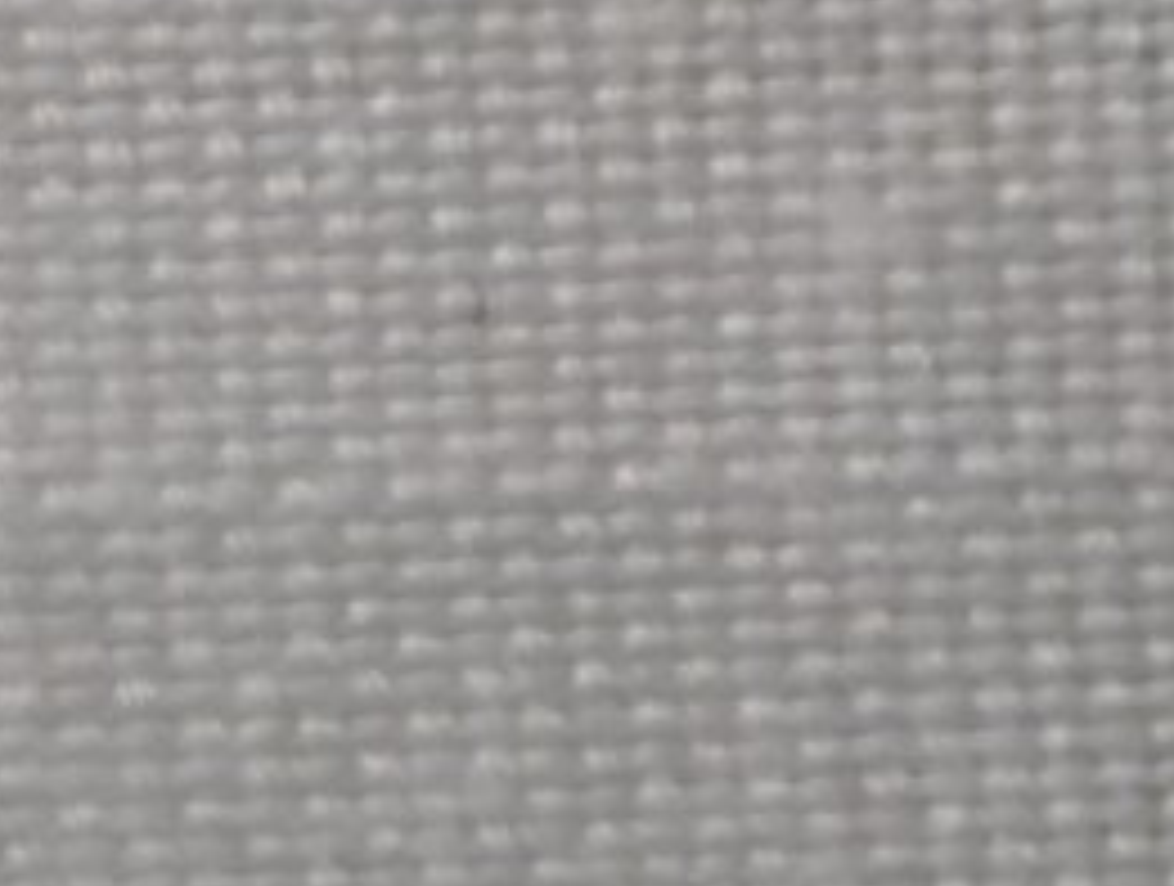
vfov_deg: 5.1
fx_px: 9620
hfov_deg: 6.8
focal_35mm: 283
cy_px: -1491
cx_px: 2350
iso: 23
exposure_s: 1/811
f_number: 1.68
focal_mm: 6.9
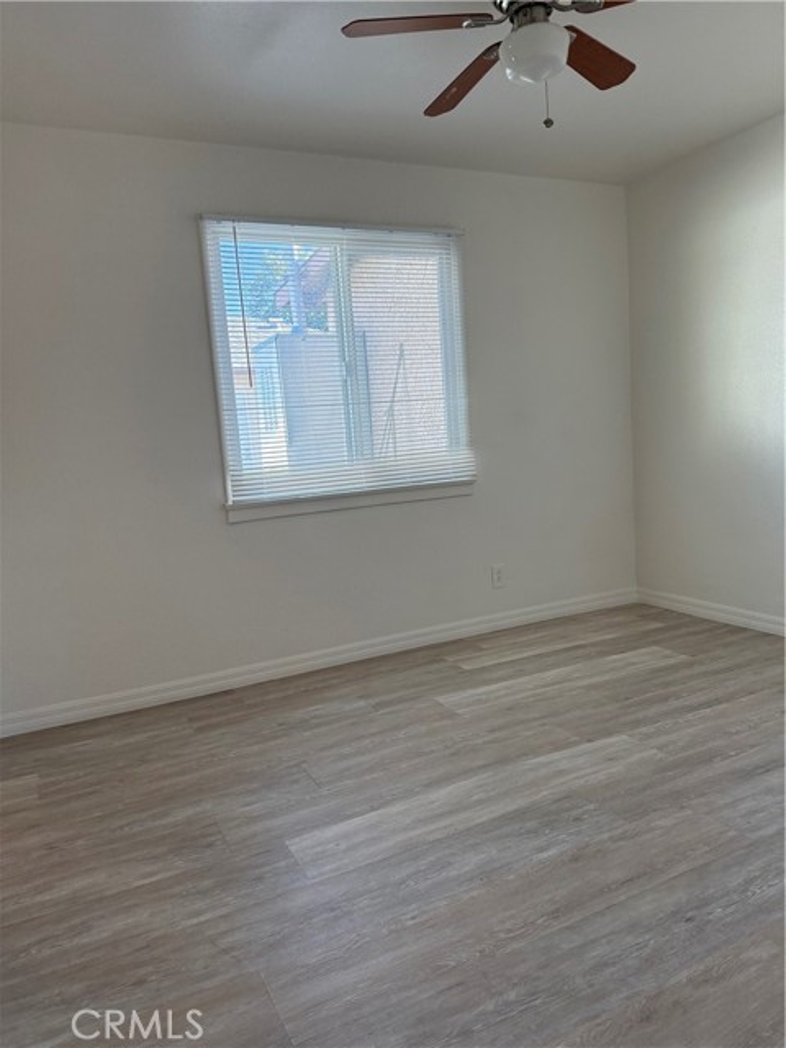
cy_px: 524
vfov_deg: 71.6
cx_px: 393
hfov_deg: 56.8
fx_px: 727
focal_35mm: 24
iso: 200
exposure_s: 1/240
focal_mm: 6.76
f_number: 1.78
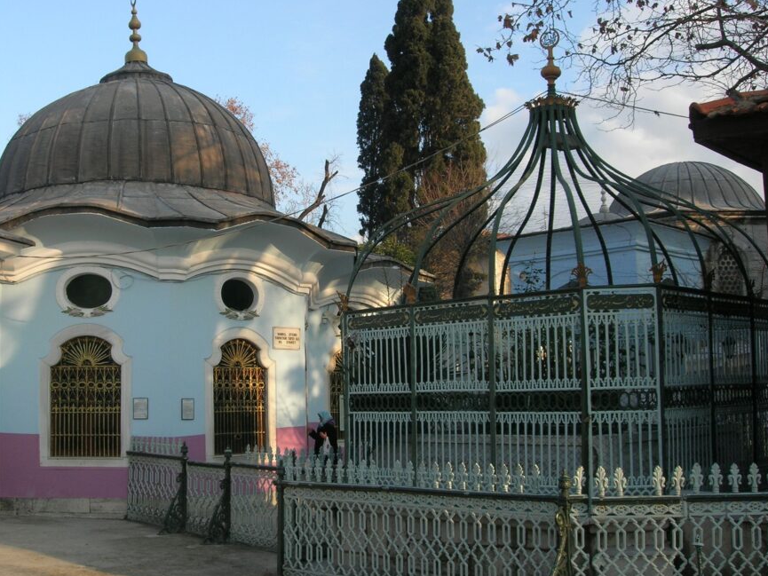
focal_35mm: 45
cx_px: 326
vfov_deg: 32.2
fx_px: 999
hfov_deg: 42.0
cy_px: 282
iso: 64
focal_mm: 7.8
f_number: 4.8
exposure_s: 1/206
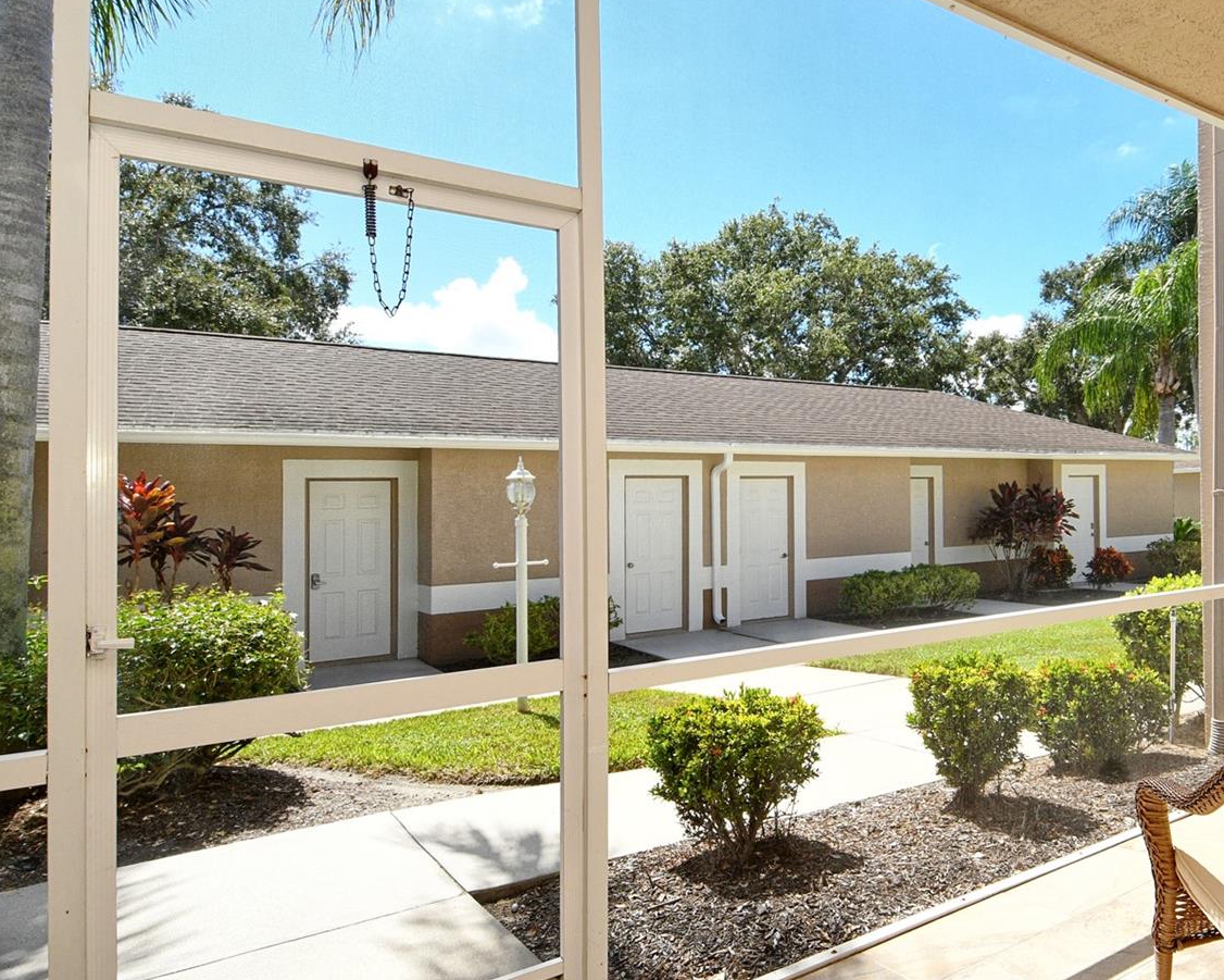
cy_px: 534
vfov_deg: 58.7
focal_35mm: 24
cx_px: 802
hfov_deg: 68.6
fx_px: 869
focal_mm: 12
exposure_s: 1/250
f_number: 14
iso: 640
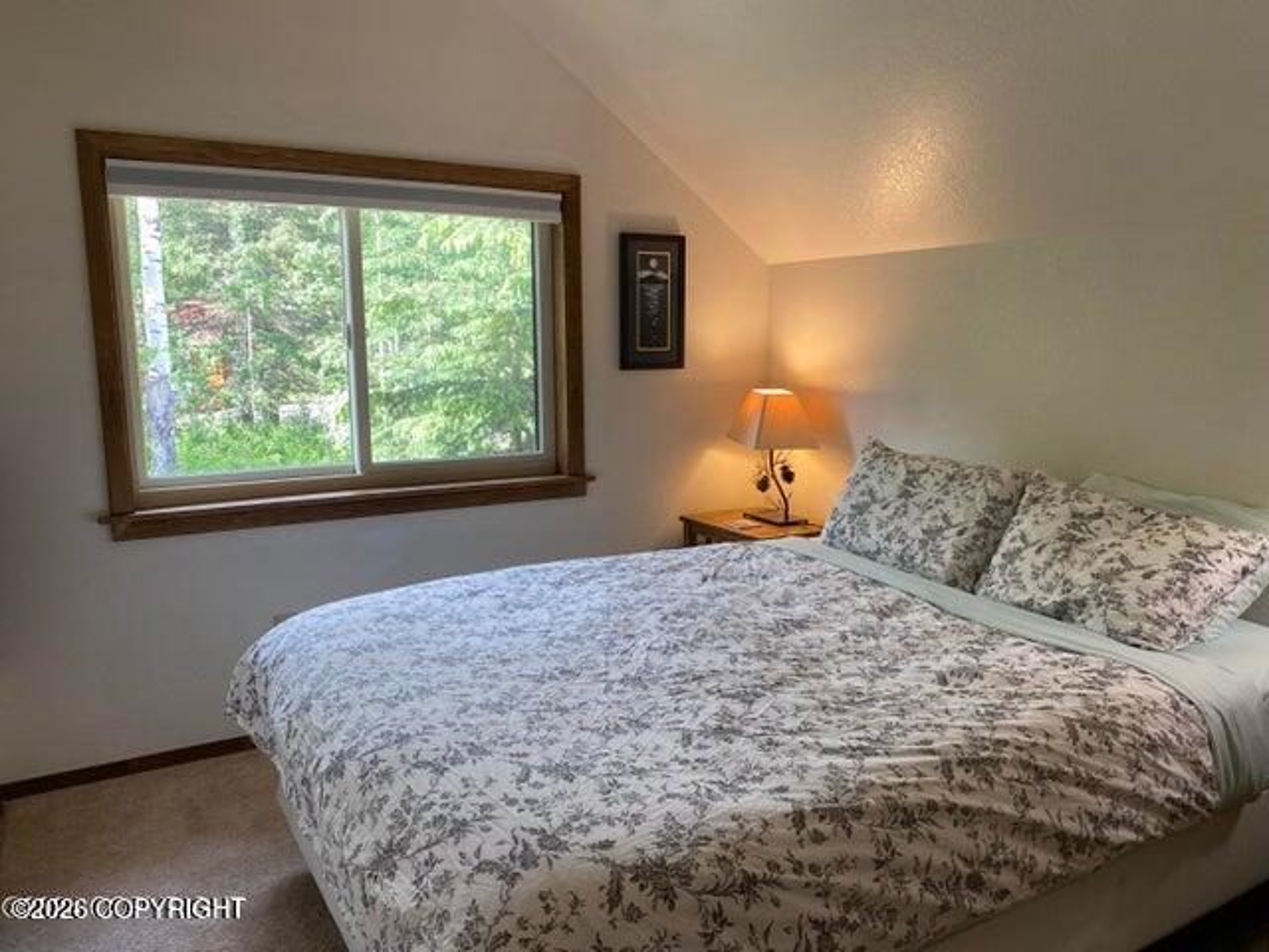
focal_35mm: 26
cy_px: 476
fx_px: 953
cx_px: 634
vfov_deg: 53.1
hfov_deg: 67.3
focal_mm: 4.25
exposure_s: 1/120
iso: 80
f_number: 1.8
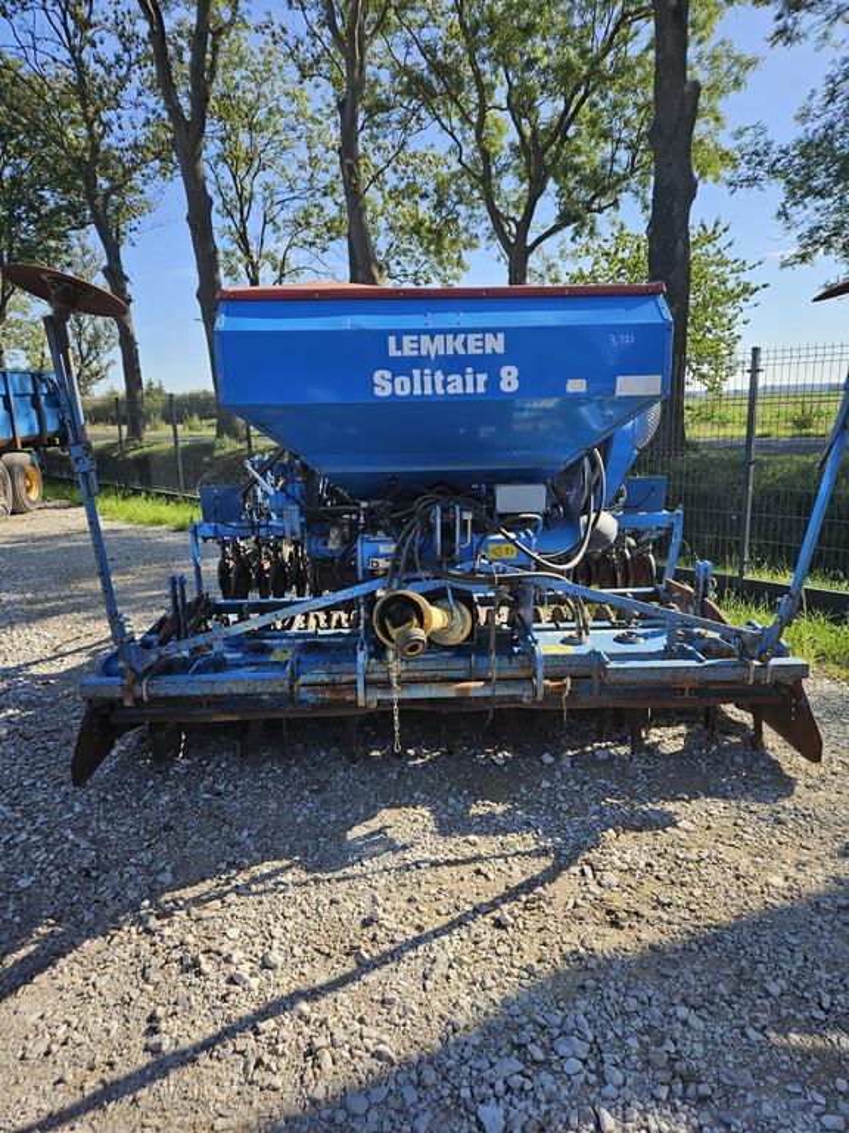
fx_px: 752
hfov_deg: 58.9
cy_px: 566
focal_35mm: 23
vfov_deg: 73.9
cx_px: 424
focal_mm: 5.4
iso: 25
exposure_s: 1/907
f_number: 1.8
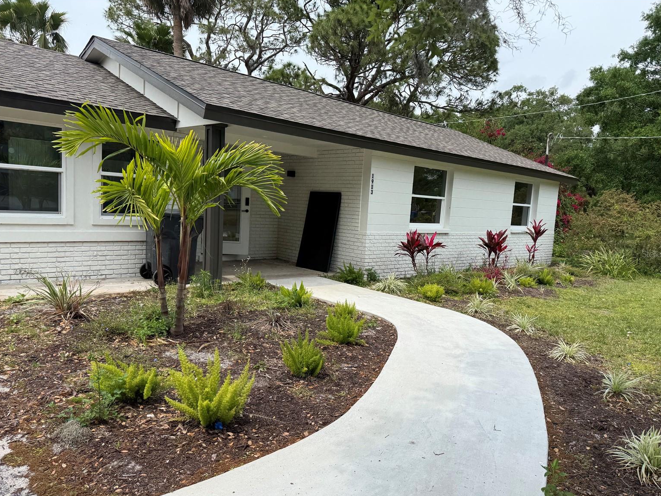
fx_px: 477
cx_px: 338
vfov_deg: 54.9
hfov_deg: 69.4
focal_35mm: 25
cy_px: 254
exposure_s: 1/3145
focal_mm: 6.76
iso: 80
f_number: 1.78
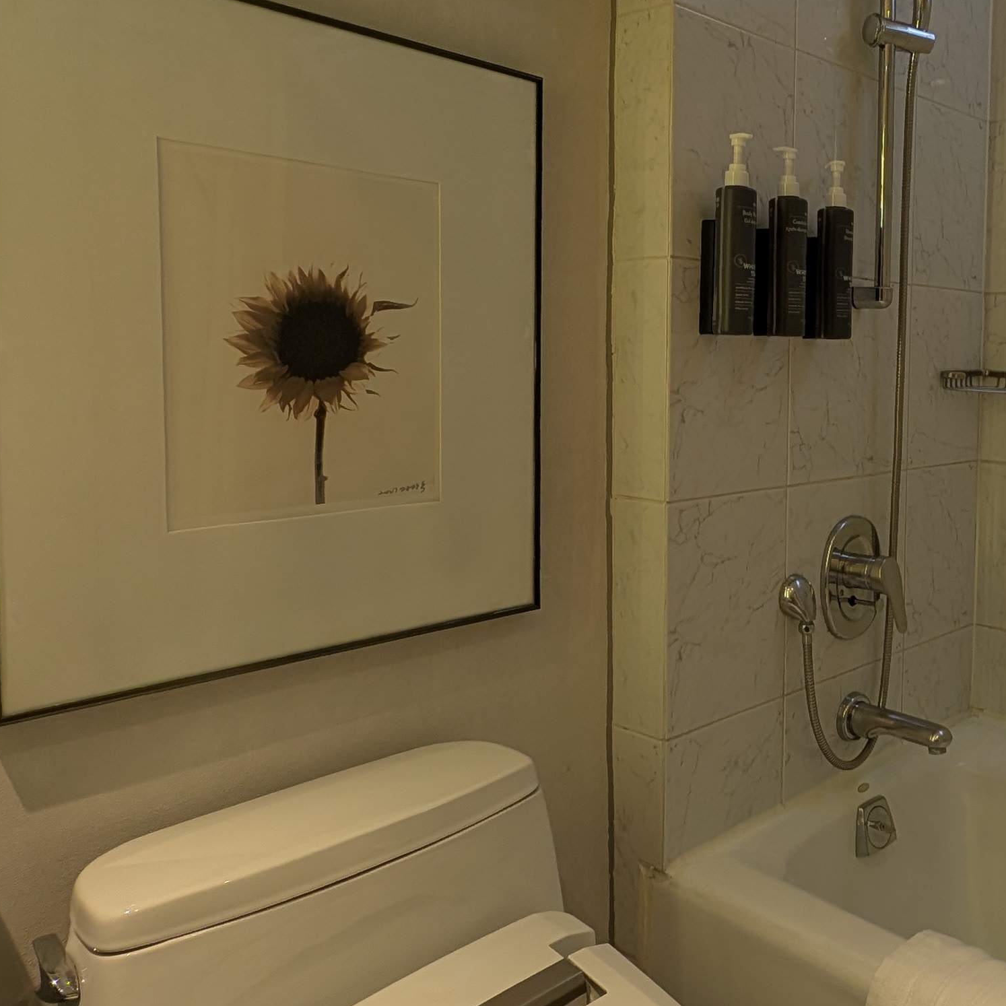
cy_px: 427
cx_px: 837
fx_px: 954
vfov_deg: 55.4
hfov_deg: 51.3
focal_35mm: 29
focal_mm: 2.23
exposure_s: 1/120
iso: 69
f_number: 1.95
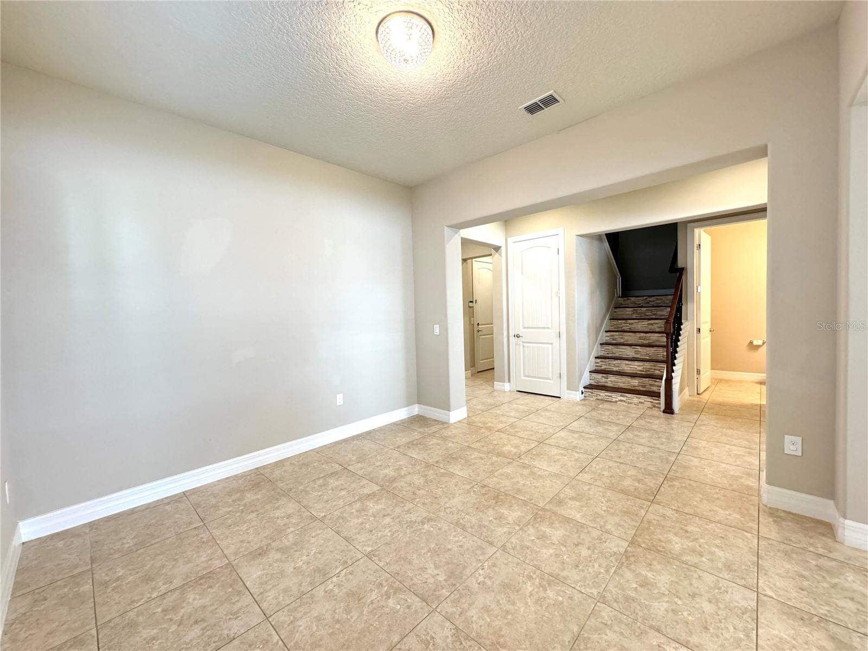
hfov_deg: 102.1
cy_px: 326
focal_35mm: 14
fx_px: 351
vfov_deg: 85.7
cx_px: 434
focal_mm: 2.22
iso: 320
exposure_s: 1/60
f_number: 2.2
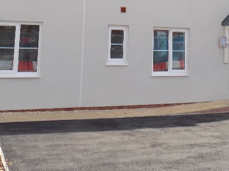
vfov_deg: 21.8
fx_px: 410
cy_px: -37
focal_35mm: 62
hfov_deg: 31.0
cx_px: 154
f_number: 3.1
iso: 80
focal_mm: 4.3
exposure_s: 1/500
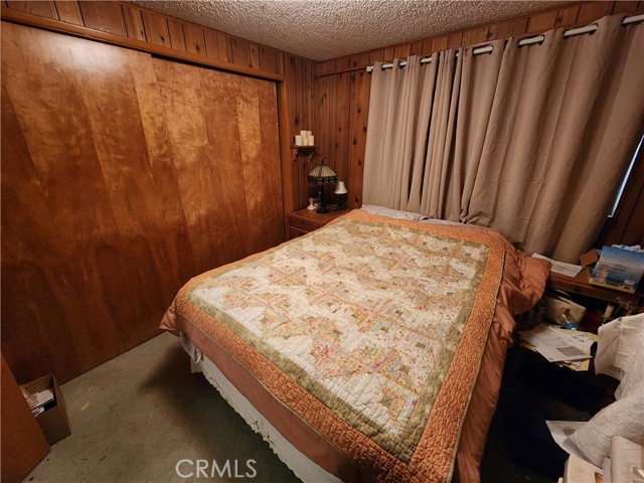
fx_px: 242
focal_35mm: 13
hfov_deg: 106.2
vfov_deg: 89.9
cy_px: 242
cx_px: 322
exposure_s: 1/30
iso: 640
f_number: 2.2
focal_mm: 2.2
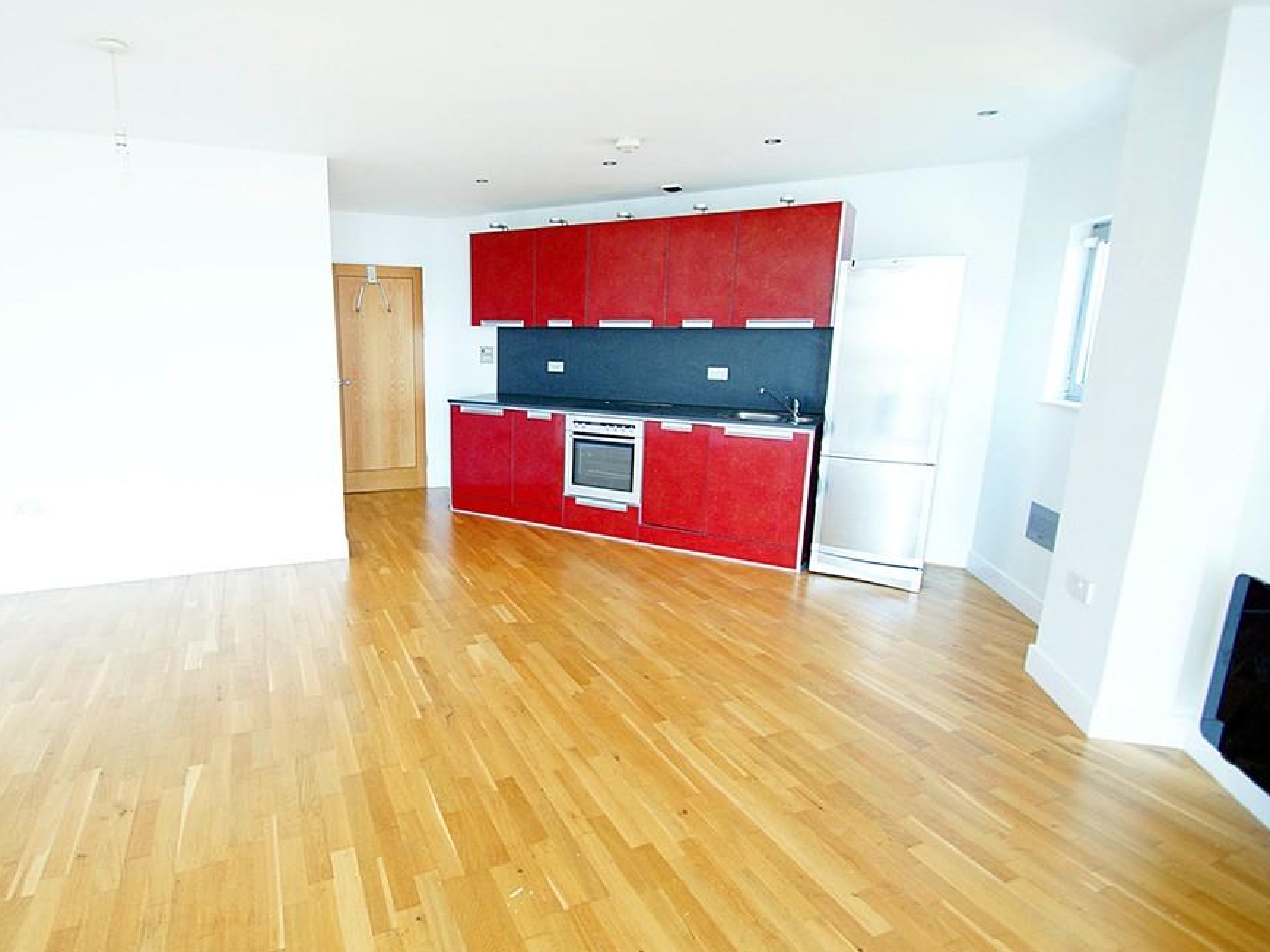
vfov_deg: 74.7
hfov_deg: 90.2
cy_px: 469
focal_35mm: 17
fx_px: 624
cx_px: 530
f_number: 3.5
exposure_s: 1/30
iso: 400
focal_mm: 10
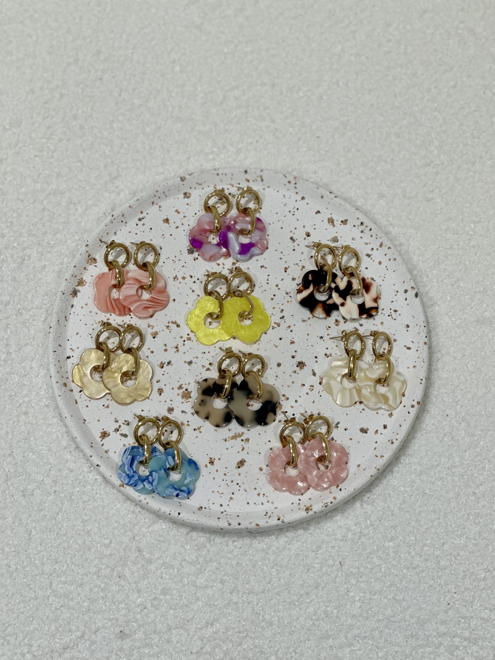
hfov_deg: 19.1
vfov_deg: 25.3
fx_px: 1468
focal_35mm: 77
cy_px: 330
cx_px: 248
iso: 64
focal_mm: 9
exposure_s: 1/100
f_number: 2.8
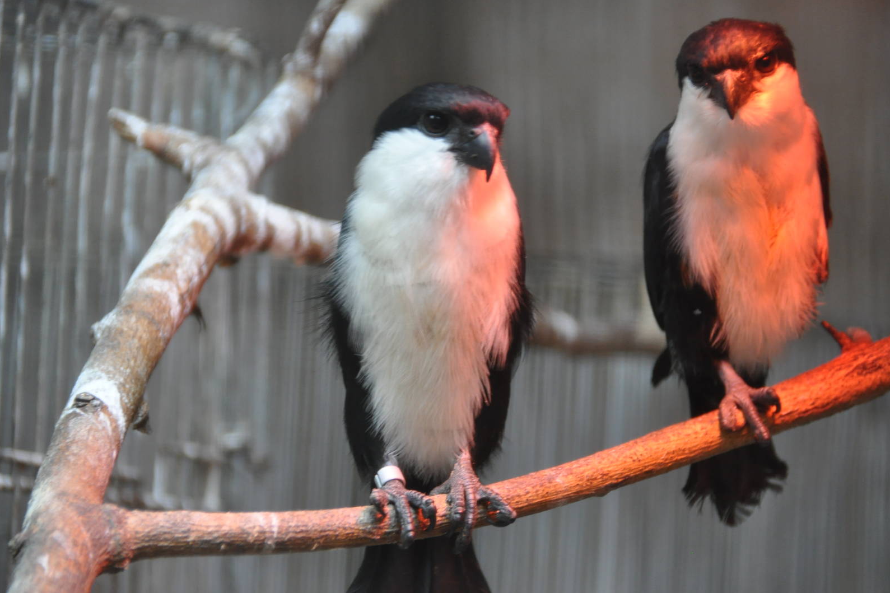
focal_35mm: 347
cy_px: 296
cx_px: 445
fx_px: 8577
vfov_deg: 4.0
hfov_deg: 5.9
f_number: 5.6
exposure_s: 1/40
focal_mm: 230
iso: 1000
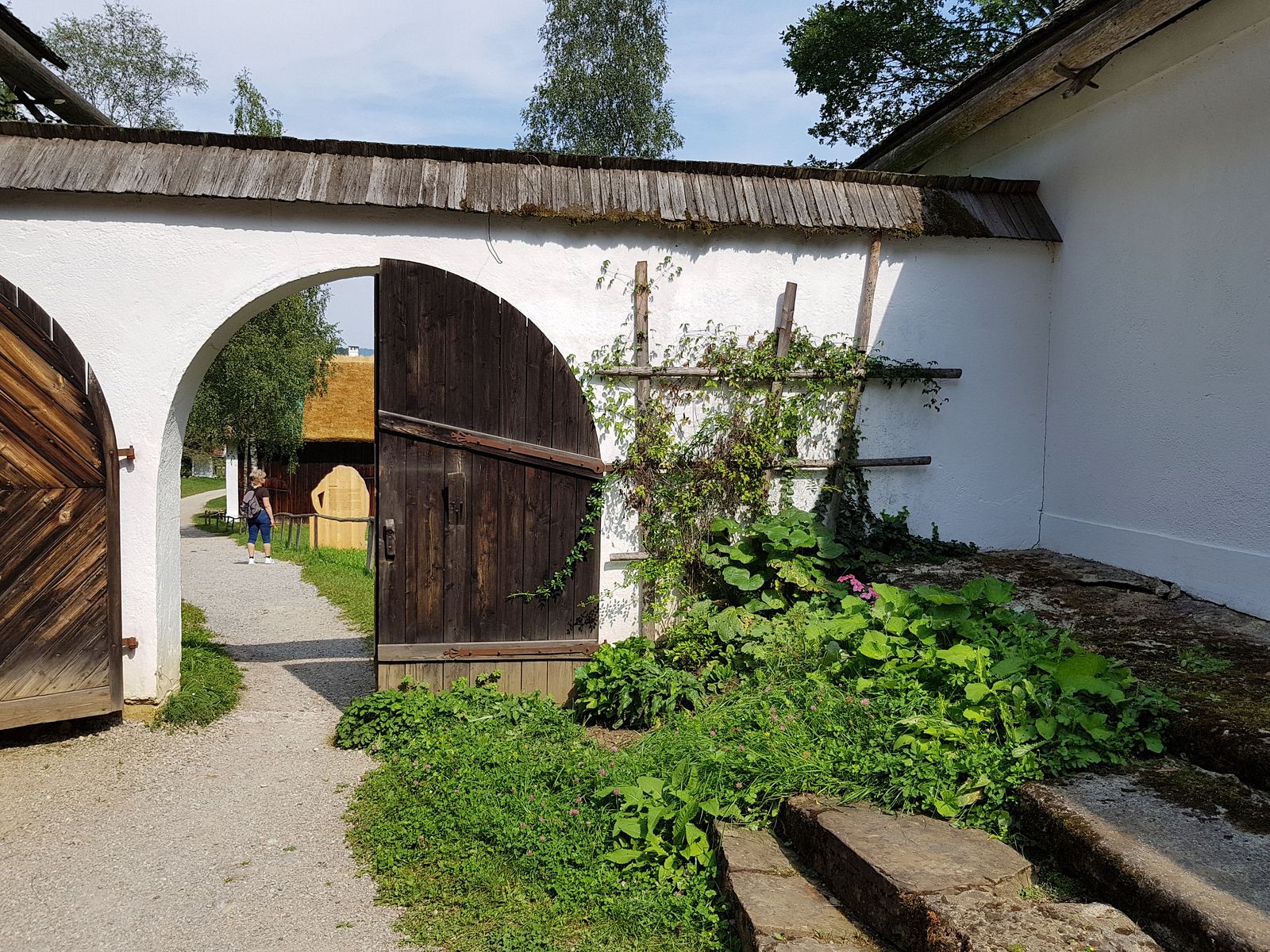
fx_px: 954
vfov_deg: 53.1
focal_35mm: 26
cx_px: 635
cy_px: 476
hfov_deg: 67.3
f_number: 1.7
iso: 50
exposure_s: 1/2024
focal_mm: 4.2
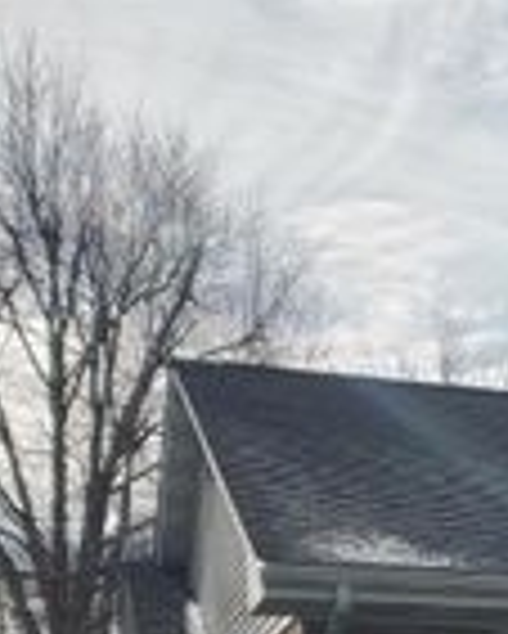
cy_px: 798
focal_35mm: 90
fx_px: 1690
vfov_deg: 19.7
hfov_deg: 14.4
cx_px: 994
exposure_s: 1/2272
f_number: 2.4
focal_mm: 4.3
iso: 50
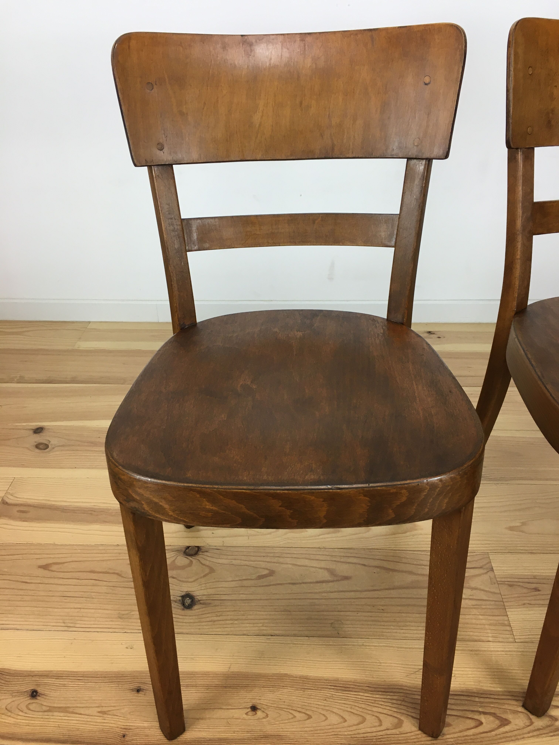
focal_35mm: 29
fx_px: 624
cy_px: 372
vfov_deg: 61.7
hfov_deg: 48.2
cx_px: 280
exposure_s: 1/33
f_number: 2.2
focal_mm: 4.15
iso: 50
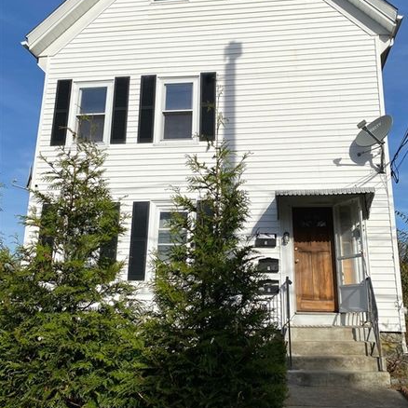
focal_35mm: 35
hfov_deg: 47.1
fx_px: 467
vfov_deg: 47.1
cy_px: 180
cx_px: 232
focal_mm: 4.25
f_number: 1.8
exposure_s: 1/6757
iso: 32
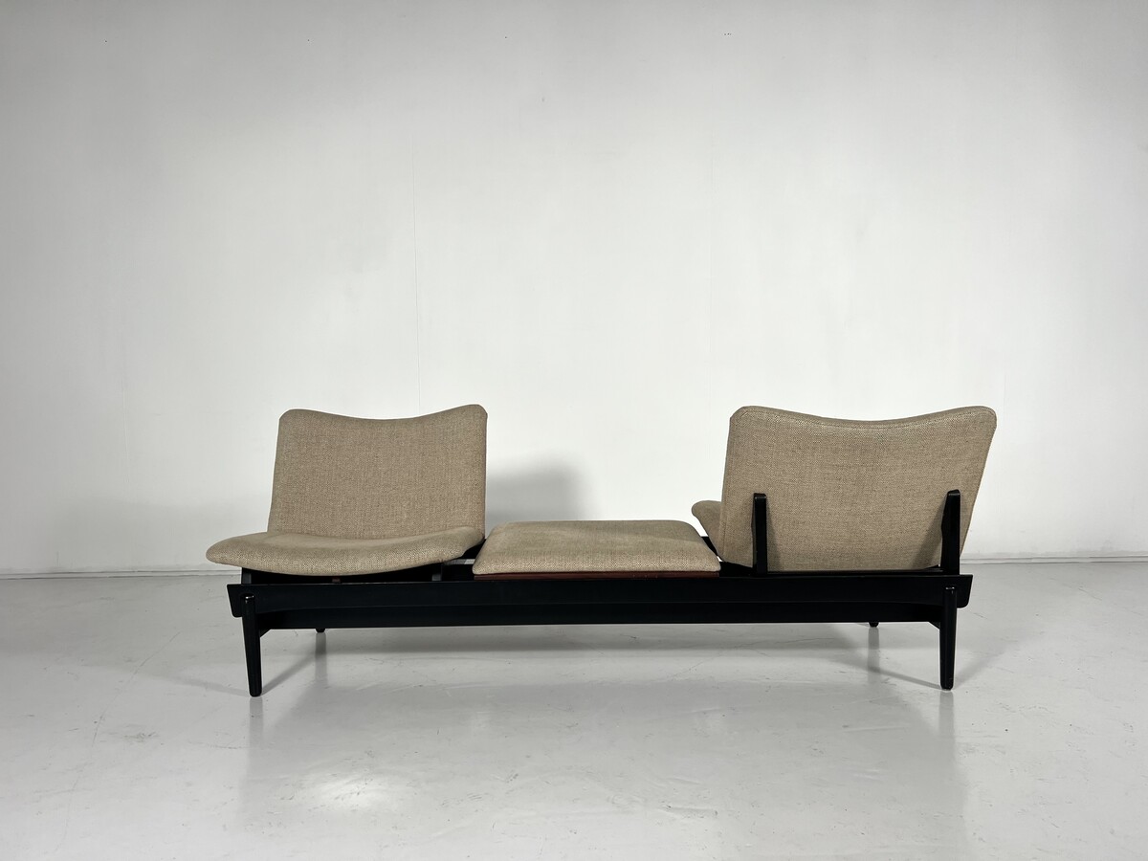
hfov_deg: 67.3
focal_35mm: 26
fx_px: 862
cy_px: 430
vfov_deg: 53.1
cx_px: 574
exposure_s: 1/121
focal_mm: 5.7
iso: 64
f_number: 1.5
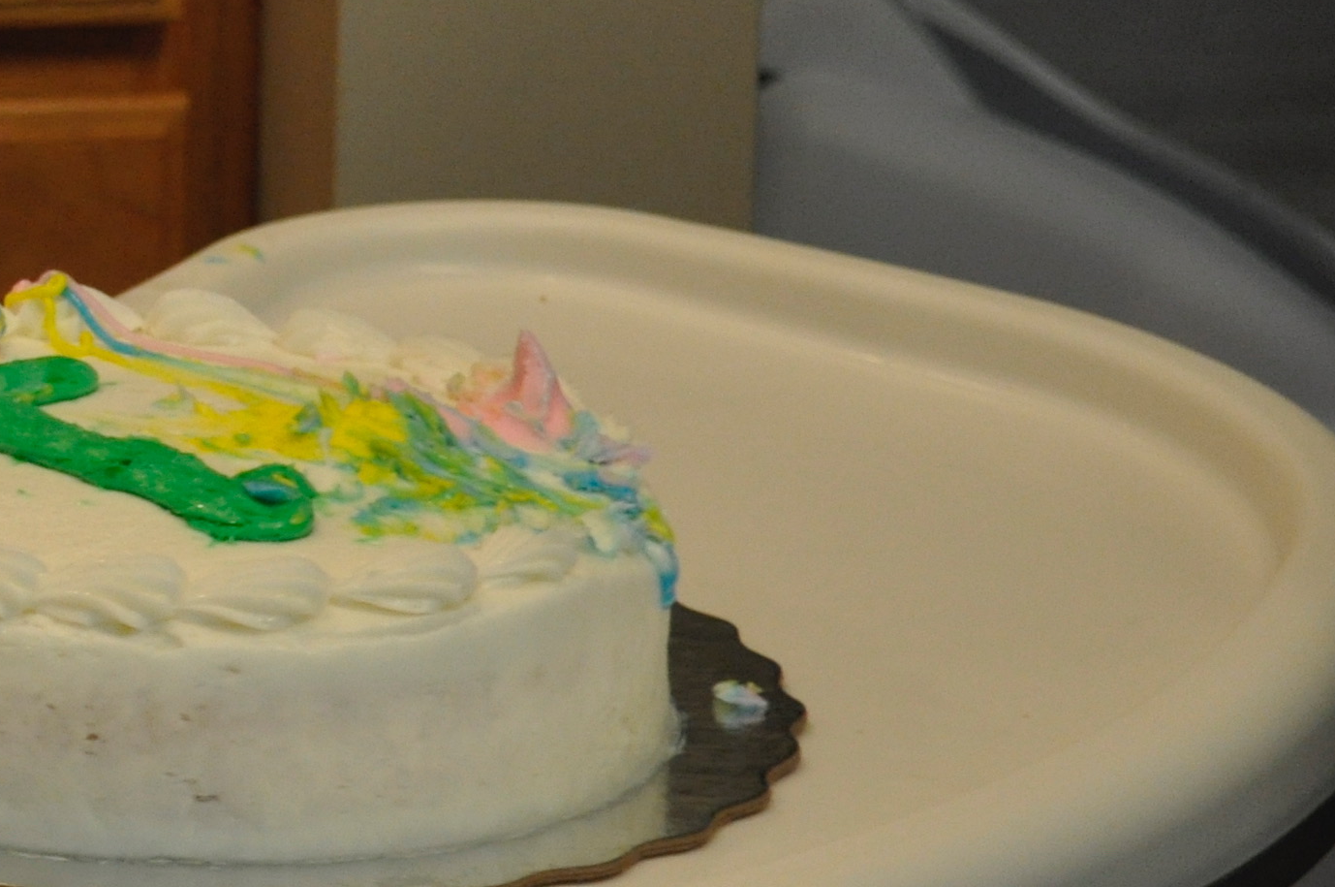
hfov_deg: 10.2
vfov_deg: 6.9
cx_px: -697
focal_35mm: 196
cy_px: -276
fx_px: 7259
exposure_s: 1/50
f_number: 5.3
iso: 800
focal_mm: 42
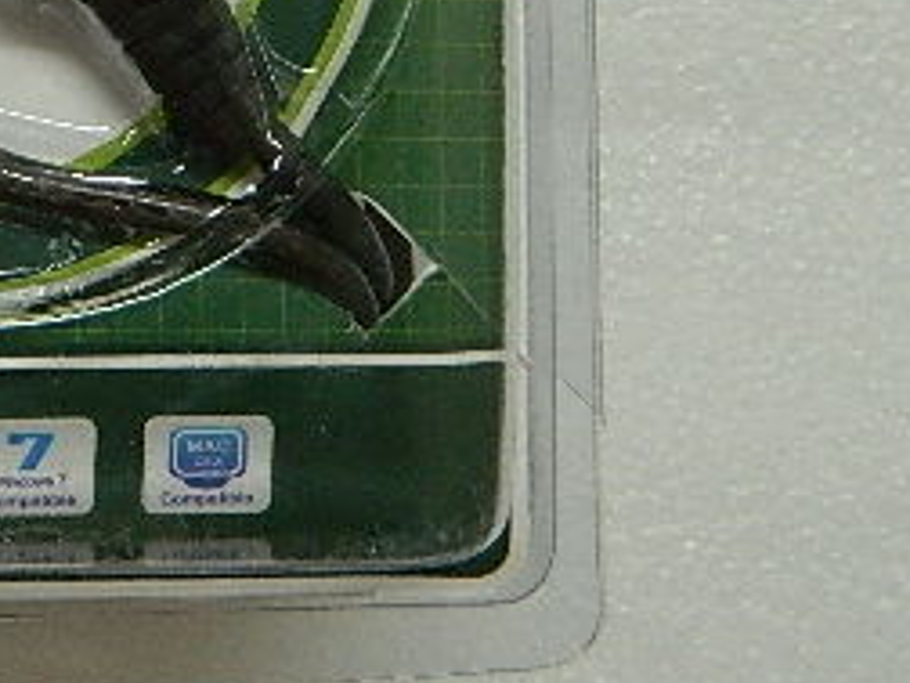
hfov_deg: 25.3
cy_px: -170
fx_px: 1866
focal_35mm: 71
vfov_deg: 19.3
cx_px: -101
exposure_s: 1/30
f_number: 3.2
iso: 400
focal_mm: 5.1
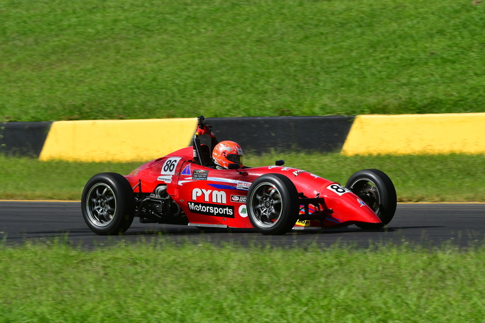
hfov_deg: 6.9
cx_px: 242
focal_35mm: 300
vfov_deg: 4.6
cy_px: 162
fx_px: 4041
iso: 320
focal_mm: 200
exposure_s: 1/640
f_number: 11
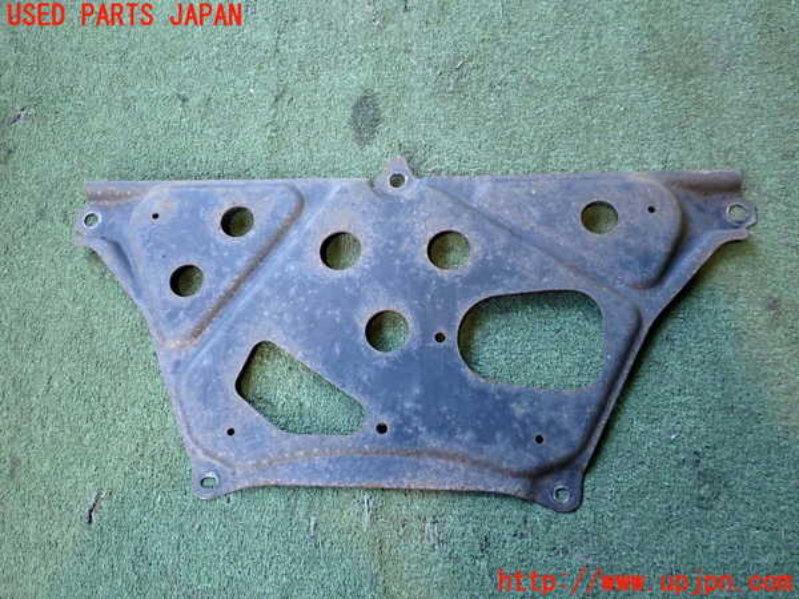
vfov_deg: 39.7
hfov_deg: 51.4
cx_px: 400
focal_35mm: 36
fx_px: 831
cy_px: 300
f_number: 2.5
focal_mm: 6.37
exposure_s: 1/40
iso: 250
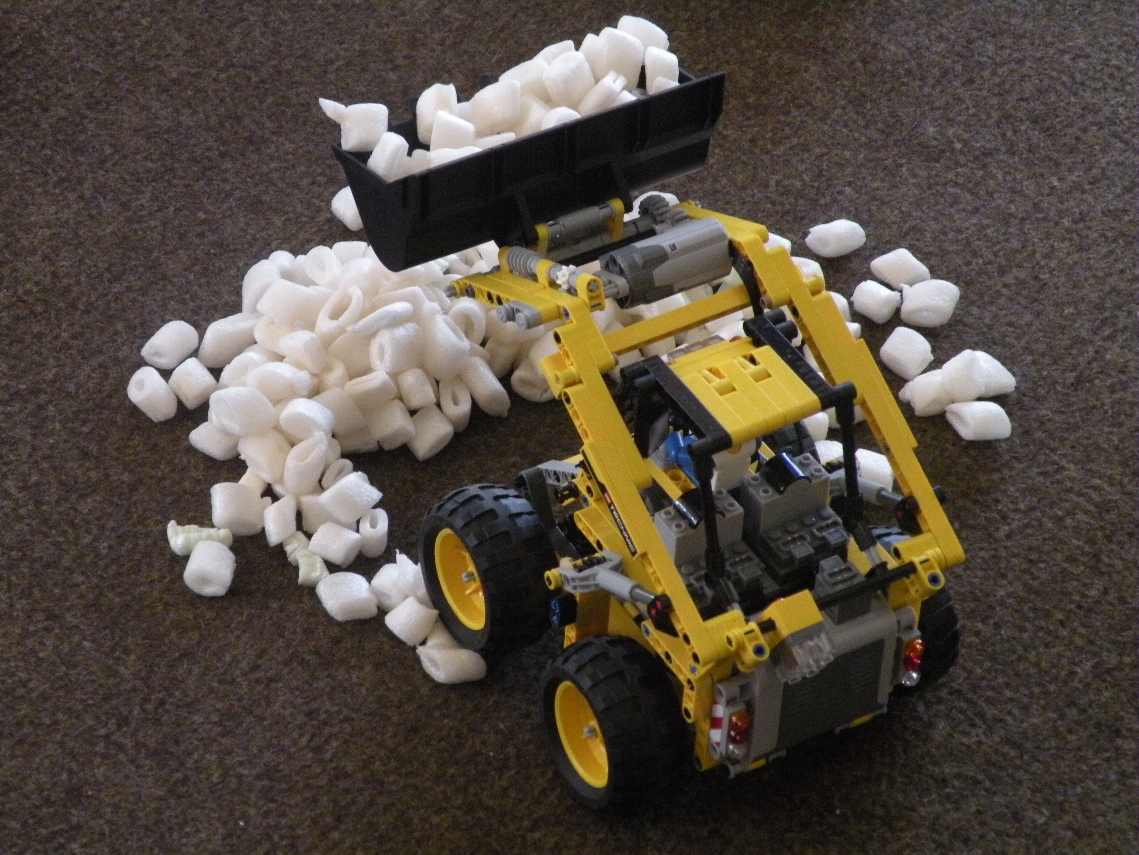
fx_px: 4245
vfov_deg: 11.5
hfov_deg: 15.3
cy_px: 428
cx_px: 570
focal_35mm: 129
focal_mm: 22.9
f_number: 4.5
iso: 400
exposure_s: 1/51.5
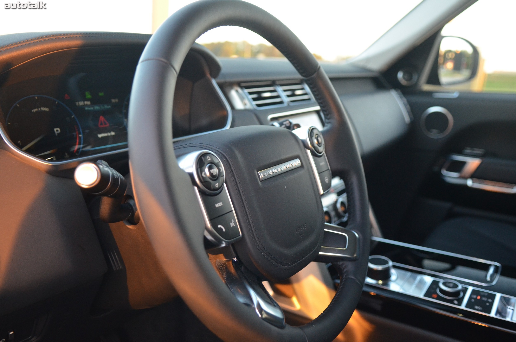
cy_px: 171
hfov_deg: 57.3
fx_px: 472
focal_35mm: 33
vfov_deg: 39.8
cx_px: 258
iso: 1600
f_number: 2.8
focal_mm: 22
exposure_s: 1/60
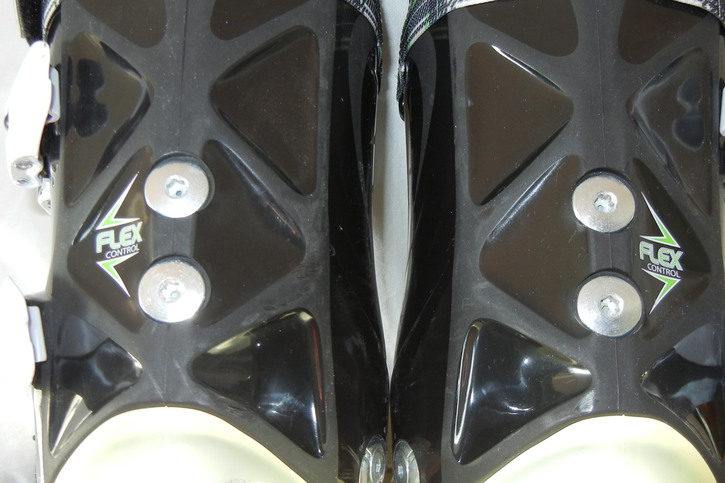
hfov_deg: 42.7
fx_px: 926
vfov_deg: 29.2
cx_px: 384
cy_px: 256
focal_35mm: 46
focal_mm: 5.4
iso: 160
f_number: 3.5
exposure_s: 1/51
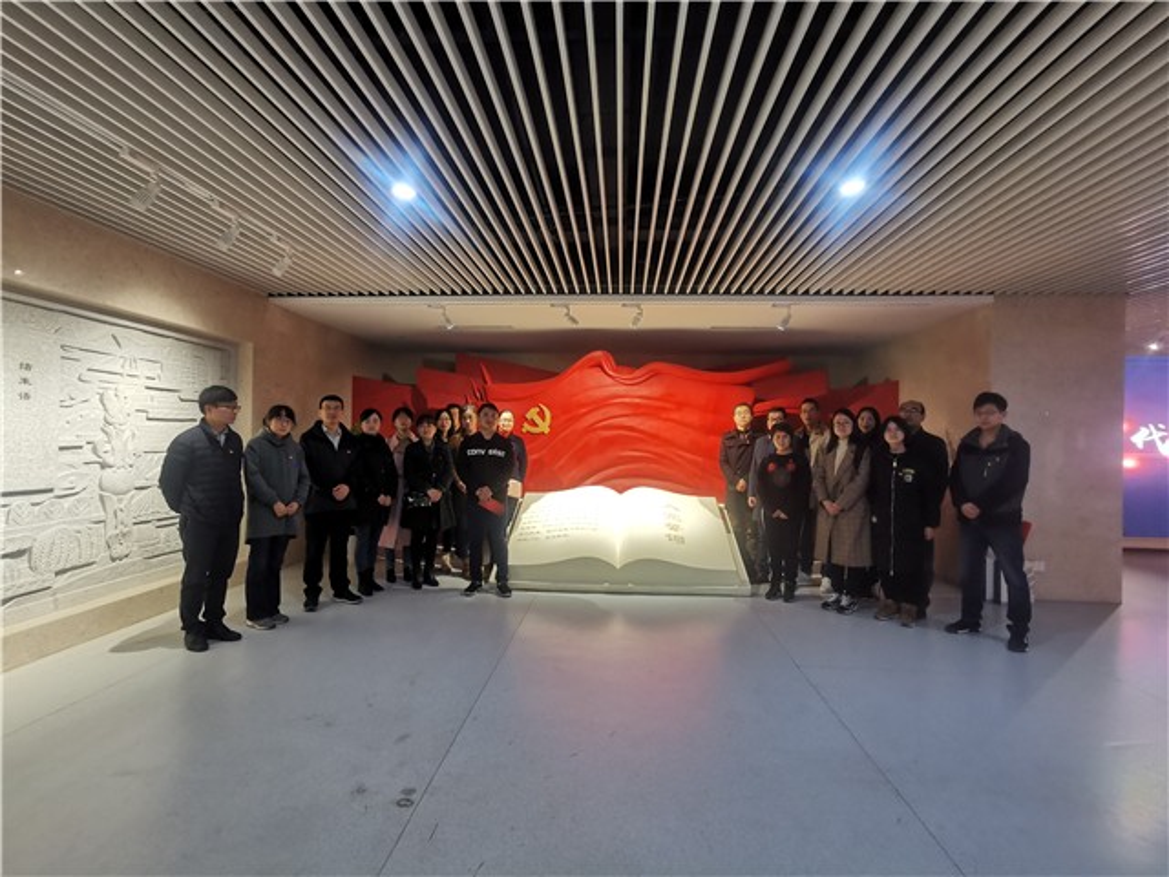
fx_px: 574
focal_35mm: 17
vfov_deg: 74.7
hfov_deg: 91.0
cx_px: 584
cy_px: 438
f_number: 2.2
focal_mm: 2.26
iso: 640
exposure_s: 1/33.3
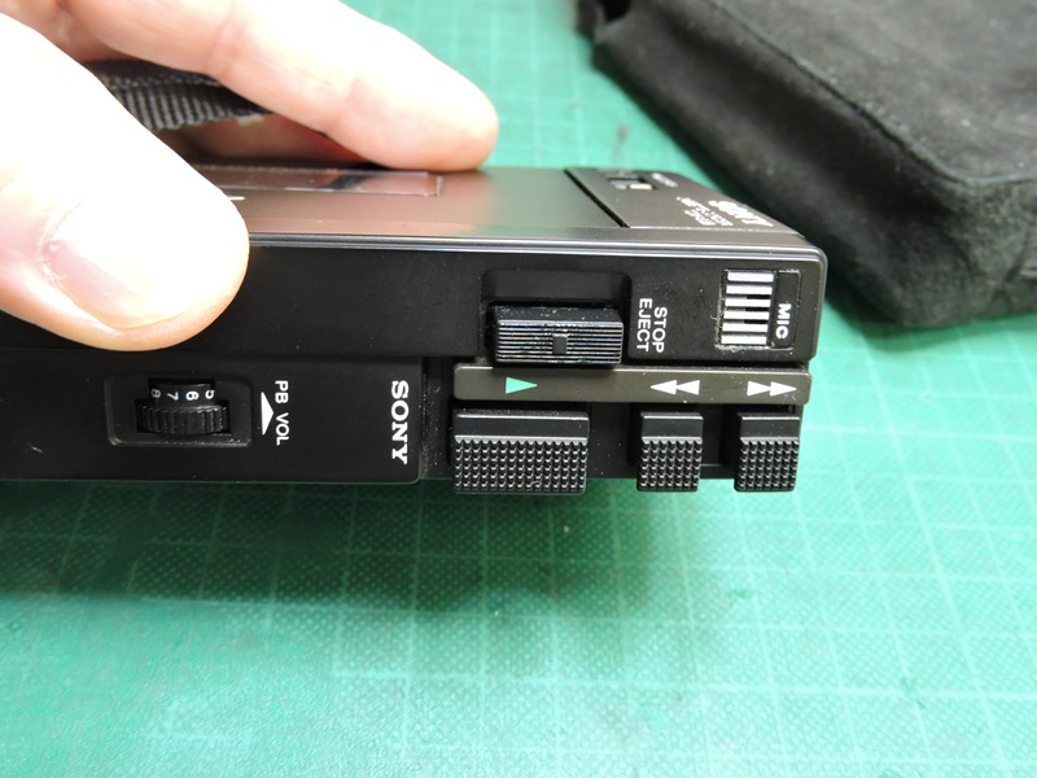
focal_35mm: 35
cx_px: 518
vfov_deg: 40.7
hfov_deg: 52.6
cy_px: 389
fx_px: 1049
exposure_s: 1/10
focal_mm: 6.3
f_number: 3.8
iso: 400
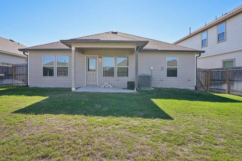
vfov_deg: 59.4
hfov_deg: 81.2
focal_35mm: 21
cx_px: 120
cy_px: 78
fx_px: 141
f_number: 8
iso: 200
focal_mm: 16
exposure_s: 1/350
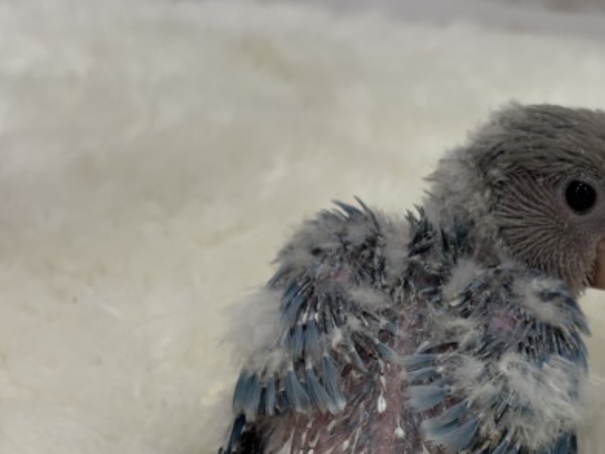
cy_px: 363
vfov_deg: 17.2
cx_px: 486
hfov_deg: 22.7
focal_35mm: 85
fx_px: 1486
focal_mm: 5.96
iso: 64
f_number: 1.6
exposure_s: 1/100
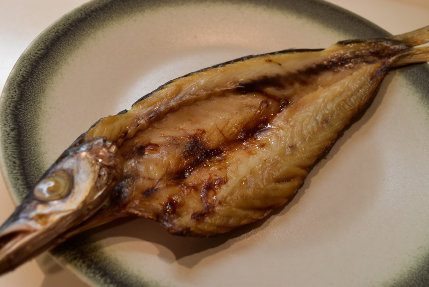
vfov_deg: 26.5
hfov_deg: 38.9
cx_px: 214
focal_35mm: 51
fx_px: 608
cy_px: 144
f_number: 6.3
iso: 400
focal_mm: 34
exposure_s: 1/20
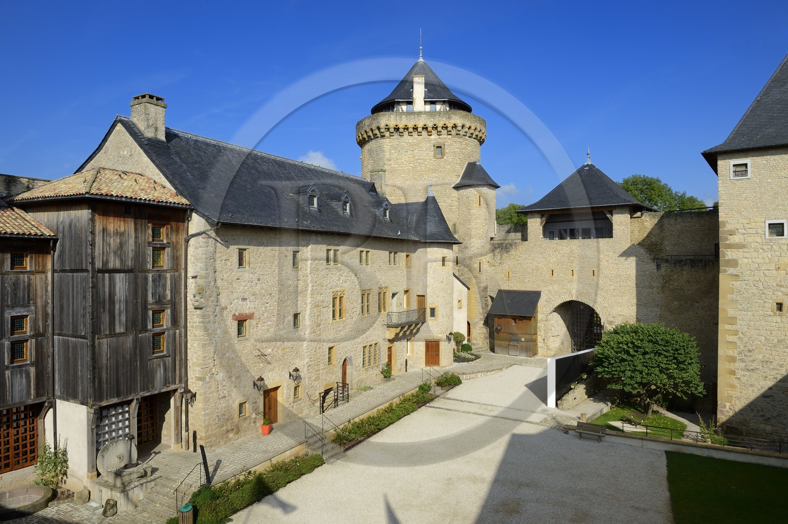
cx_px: 394
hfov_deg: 73.8
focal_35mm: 24
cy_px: 262
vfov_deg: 53.1
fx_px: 525
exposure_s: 1/250
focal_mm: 24
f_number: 14
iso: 200
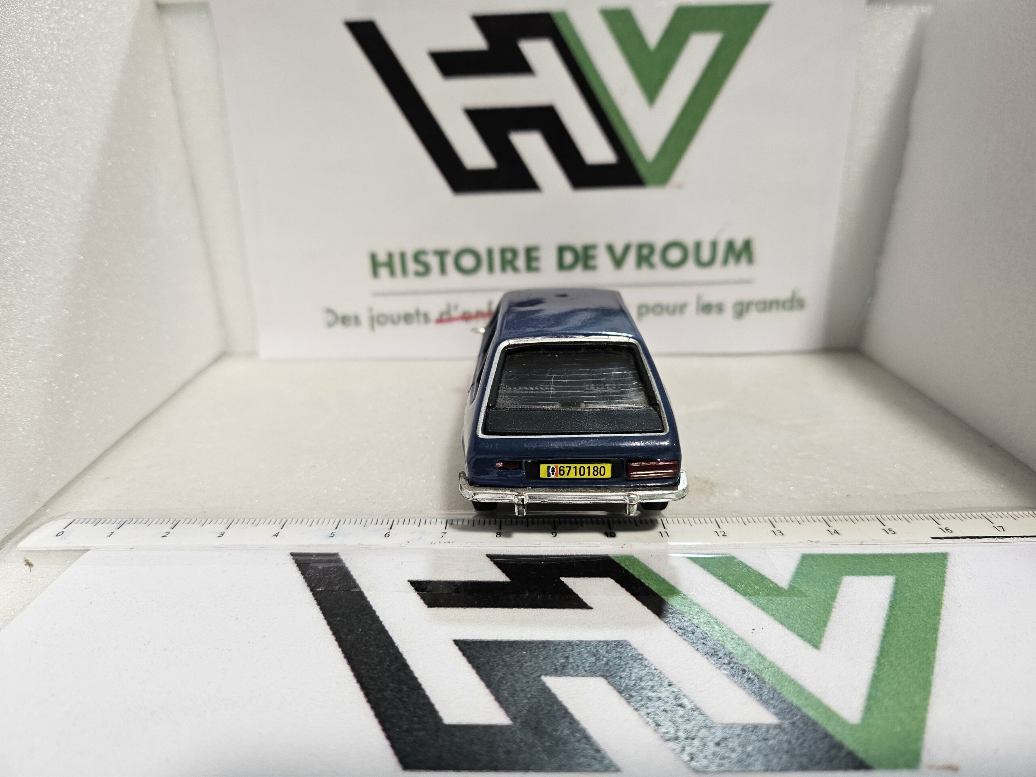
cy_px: 388
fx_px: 718
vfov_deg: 56.8
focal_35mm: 24
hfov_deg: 71.6
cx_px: 518
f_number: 1.8
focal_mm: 5
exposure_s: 1/100
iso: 160
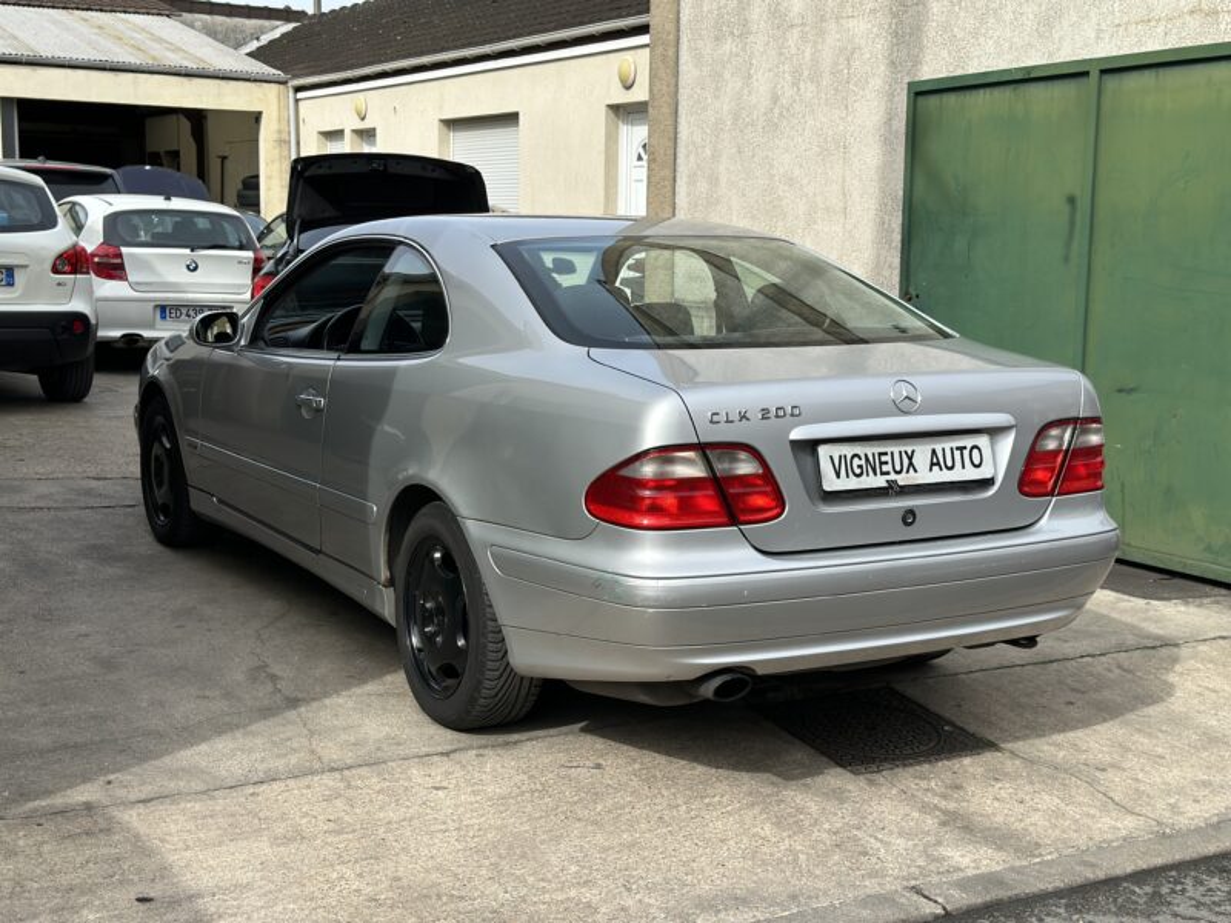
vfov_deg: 30.3
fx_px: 1707
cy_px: 462
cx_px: 616
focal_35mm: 48
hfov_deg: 39.7
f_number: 1.78
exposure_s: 1/2469
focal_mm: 6.86
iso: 64
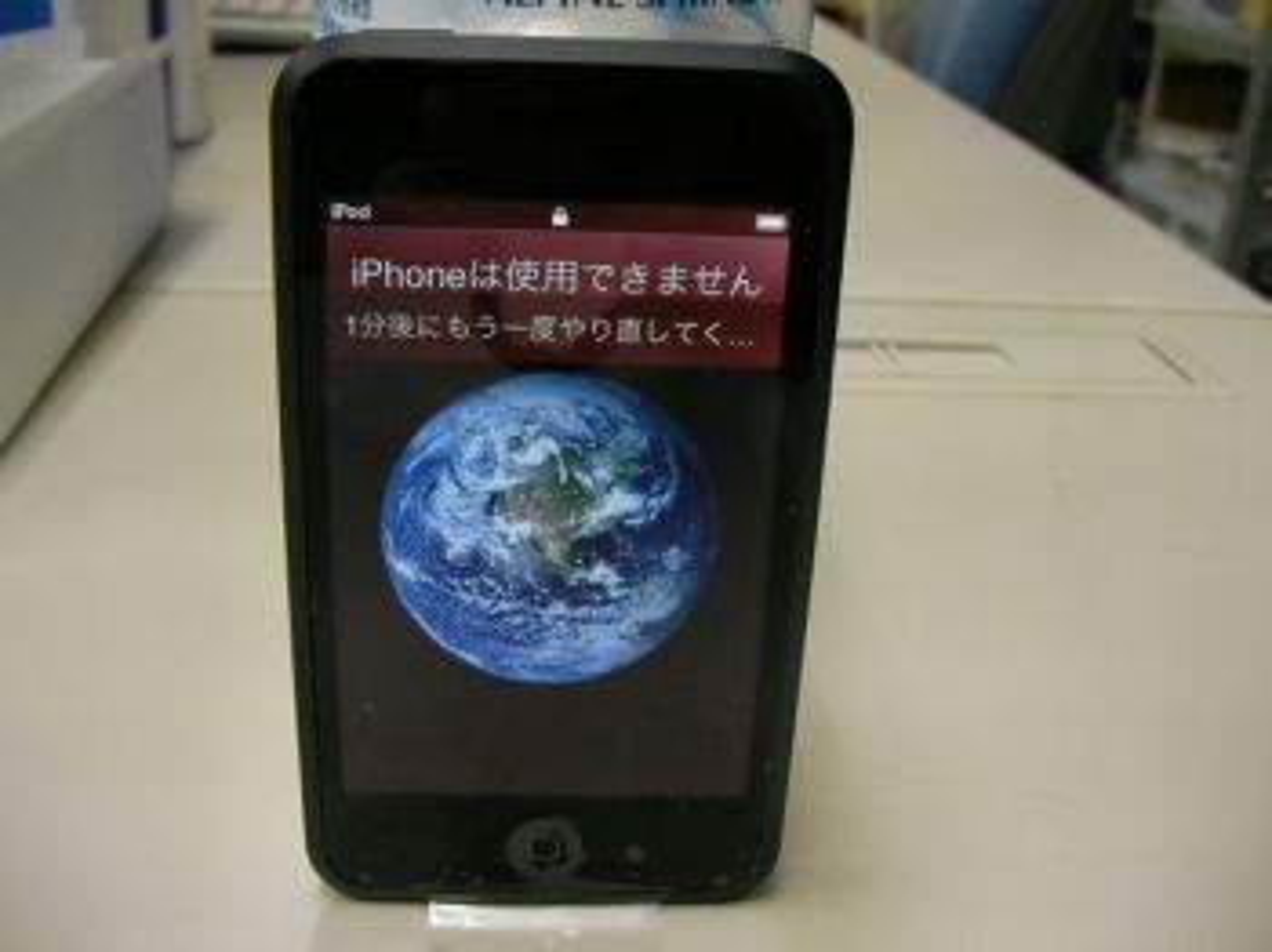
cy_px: 476
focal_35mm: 38
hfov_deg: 49.0
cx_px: 636
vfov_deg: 37.7
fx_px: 1395
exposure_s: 1/30.1
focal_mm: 6.3
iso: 133
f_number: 3.5
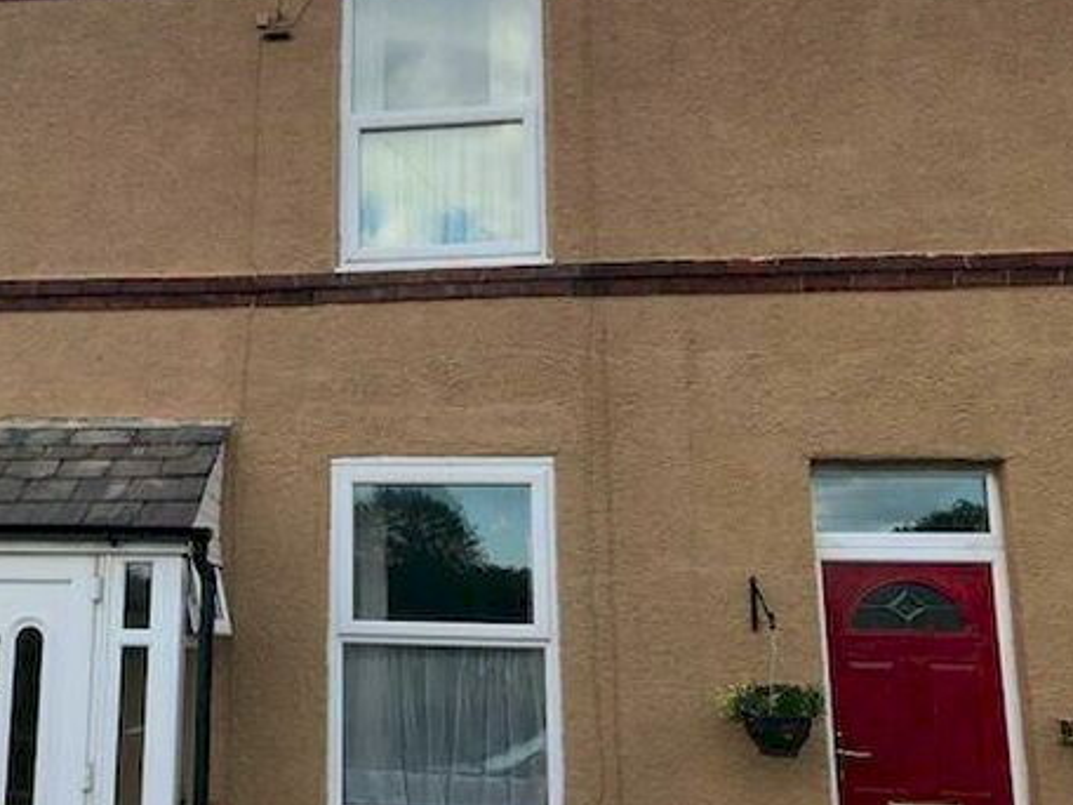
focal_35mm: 43
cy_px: 394
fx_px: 1333
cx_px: 271
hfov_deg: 42.5
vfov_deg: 33.6
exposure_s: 1/812
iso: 20
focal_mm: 3.99
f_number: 1.8
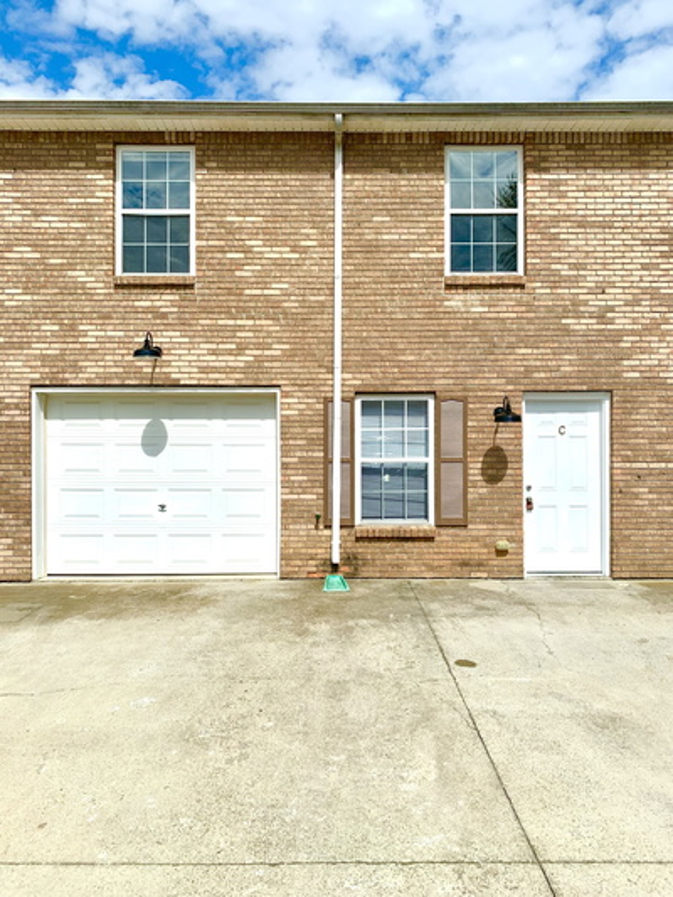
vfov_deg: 67.3
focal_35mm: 26
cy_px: 448
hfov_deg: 53.1
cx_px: 336
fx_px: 674
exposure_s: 1/6452
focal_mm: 4.25
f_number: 1.8
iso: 25
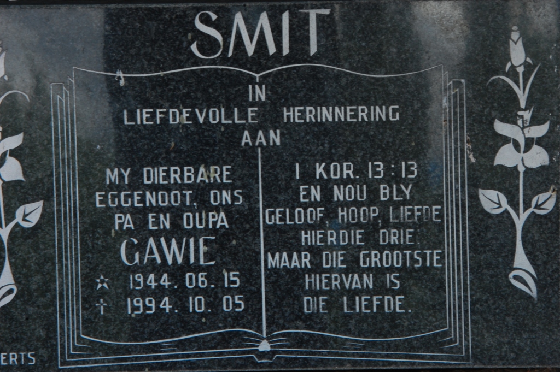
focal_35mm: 165
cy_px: 186
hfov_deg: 12.5
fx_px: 2565
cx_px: 280
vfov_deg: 8.3
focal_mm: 110
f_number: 18
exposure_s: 1/30
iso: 400
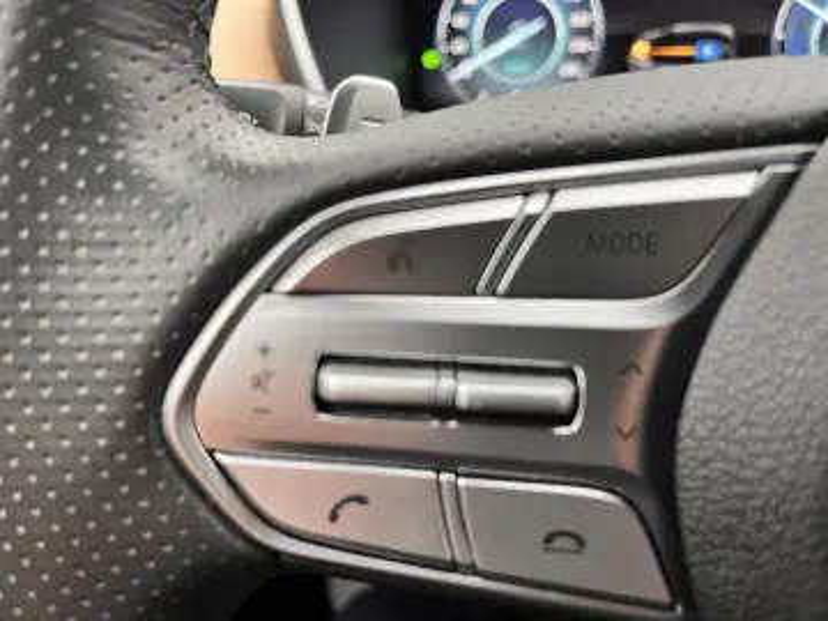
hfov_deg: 67.3
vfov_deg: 53.1
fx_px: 622
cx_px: 414
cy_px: 310
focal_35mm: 26
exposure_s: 1/60
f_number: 1.6
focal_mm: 5.1
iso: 160
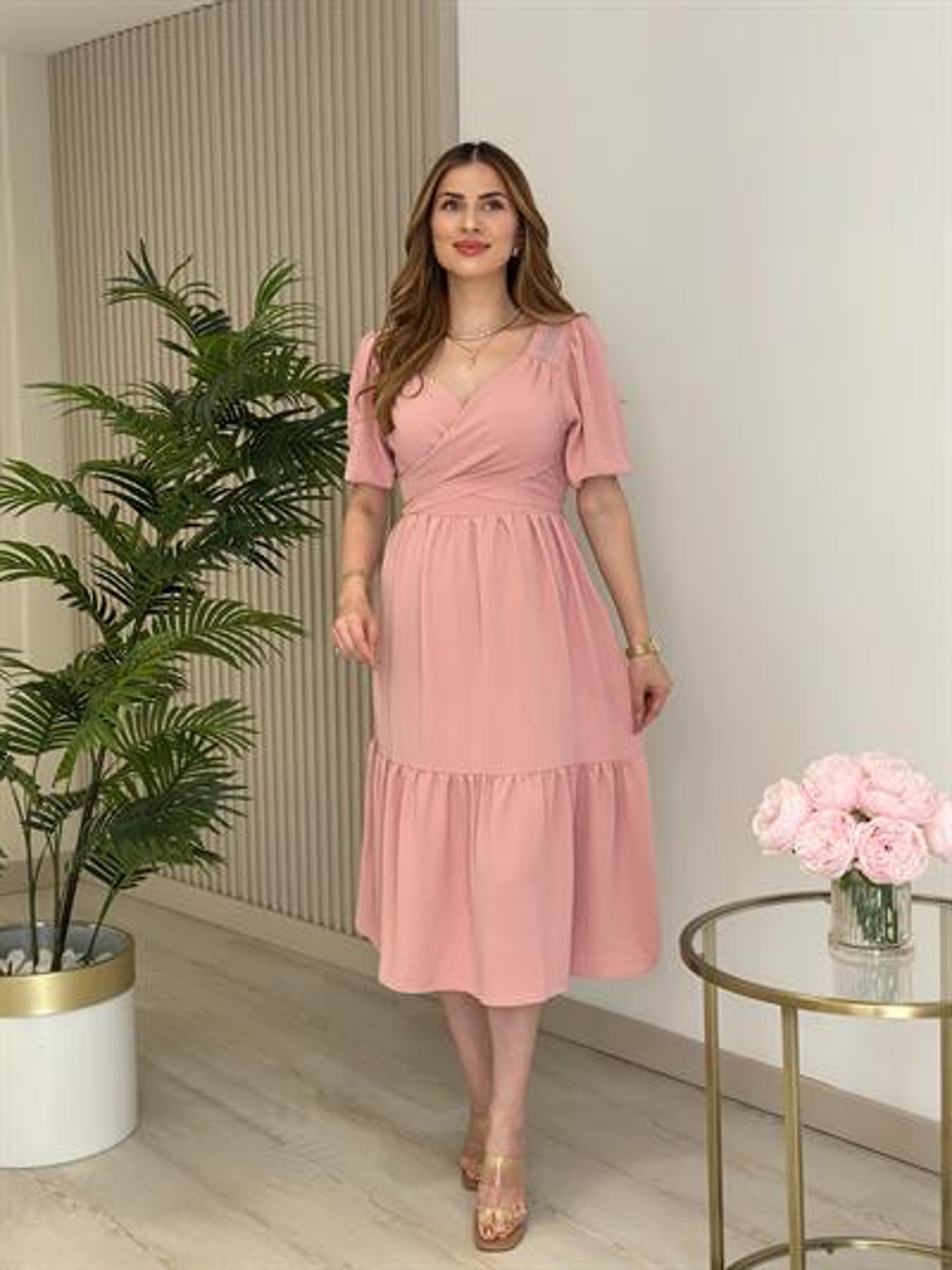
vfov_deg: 39.6
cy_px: 635
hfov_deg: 30.3
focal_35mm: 48
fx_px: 1759
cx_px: 476
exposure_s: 1/409
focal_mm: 6.86
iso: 80
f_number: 1.78
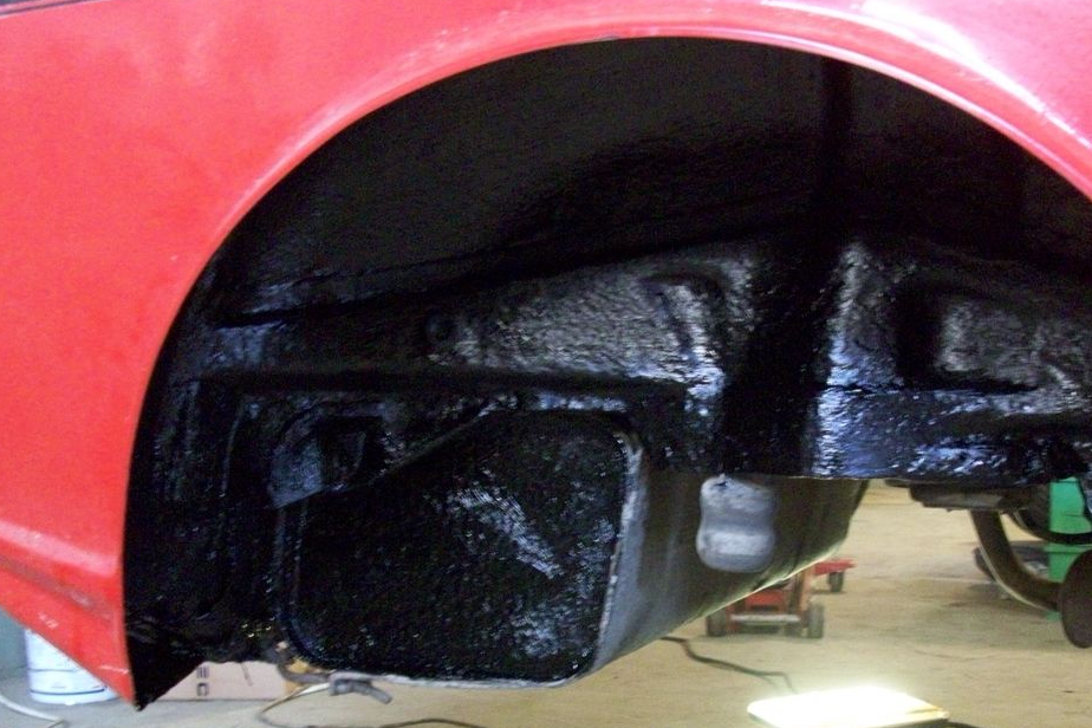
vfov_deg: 27.2
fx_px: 1486
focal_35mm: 49
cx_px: 688
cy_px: 535
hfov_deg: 40.0
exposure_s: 1/8
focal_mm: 5.7
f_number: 2.8
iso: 320
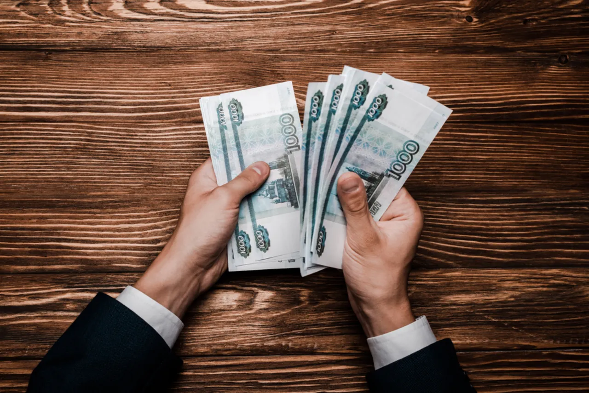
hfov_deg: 39.6
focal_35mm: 50
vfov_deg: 27.0
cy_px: 196
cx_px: 294
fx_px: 818
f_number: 9
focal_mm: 50
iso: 100
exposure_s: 1/200
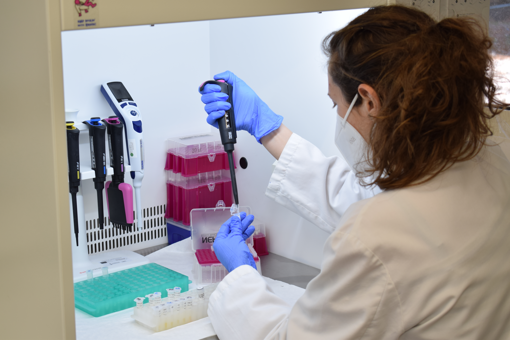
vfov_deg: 18.9
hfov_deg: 28.1
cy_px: 170
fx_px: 1020
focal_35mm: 72
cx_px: 255
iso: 200
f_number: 5.3
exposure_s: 1/50
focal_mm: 48
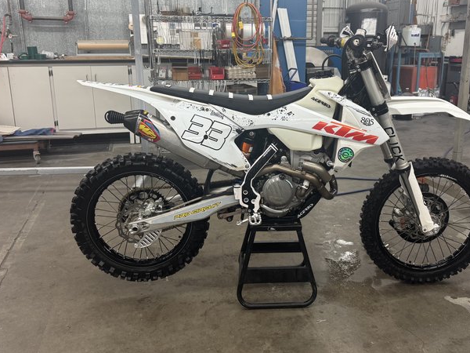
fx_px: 434
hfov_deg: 56.6
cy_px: 151
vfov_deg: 44.0
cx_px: 266
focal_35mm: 32
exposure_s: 1/60
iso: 125
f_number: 1.78
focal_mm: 6.76
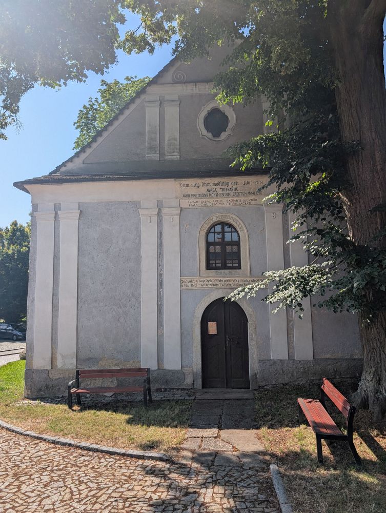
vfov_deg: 71.5
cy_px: 256
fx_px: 356
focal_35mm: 24
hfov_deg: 56.9
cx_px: 193
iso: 22
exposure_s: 1/1058
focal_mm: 6.9
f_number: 1.68
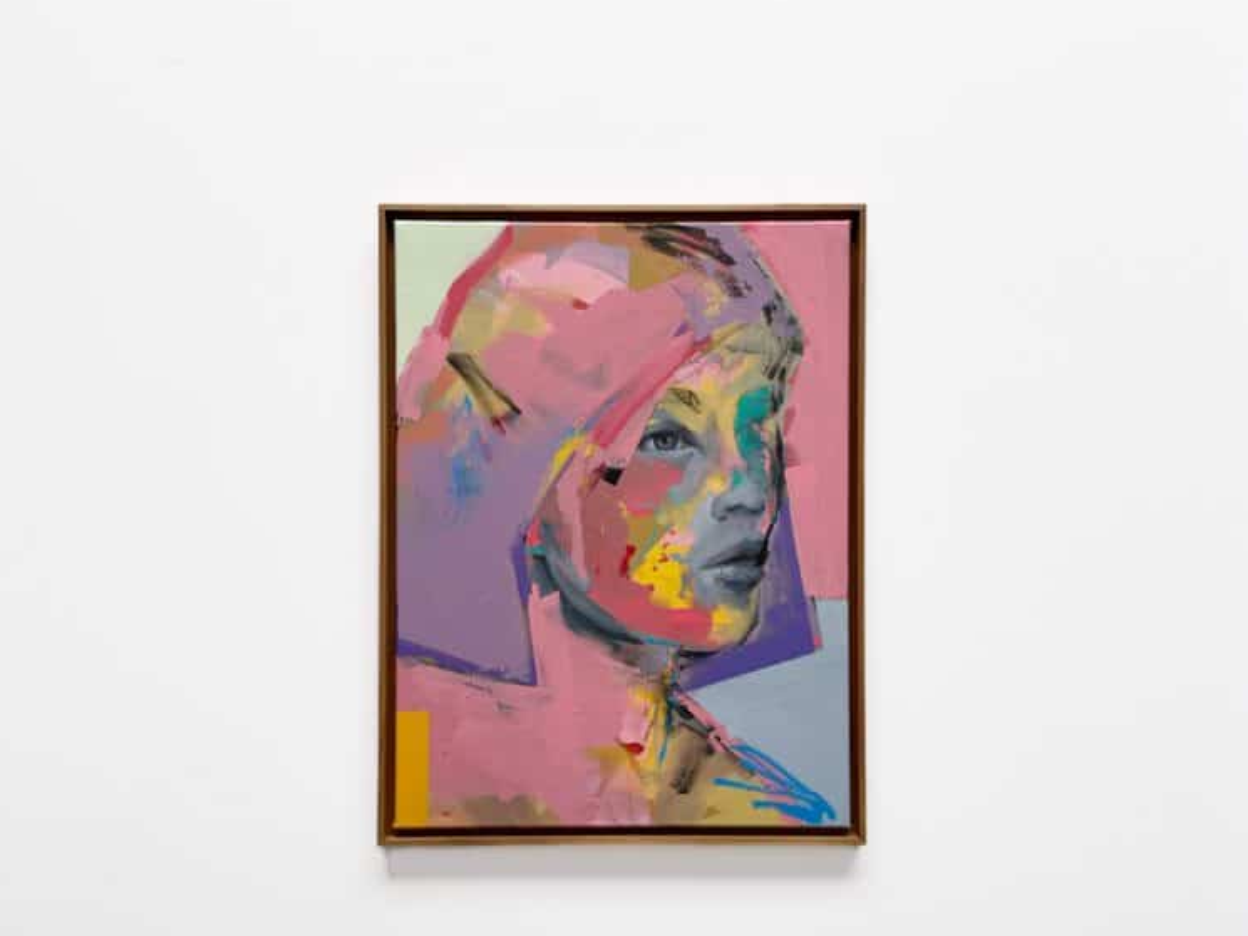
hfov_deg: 55.3
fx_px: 1190
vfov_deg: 42.9
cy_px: 524
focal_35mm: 33
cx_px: 627
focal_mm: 6.86
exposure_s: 1/121
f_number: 1.78
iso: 100
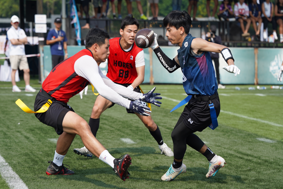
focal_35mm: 133
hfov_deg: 15.4
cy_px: 94
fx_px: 1045
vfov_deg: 10.3
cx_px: 142
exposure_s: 1/800
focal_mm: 133
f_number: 5
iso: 160
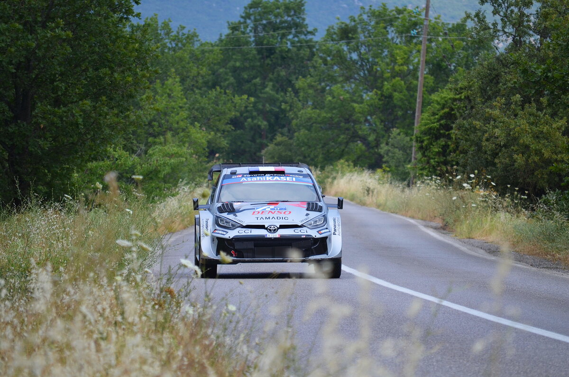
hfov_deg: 6.9
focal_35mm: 300
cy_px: 188
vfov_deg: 4.6
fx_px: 4732
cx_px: 284
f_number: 5.6
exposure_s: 1/1600
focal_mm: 200
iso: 400
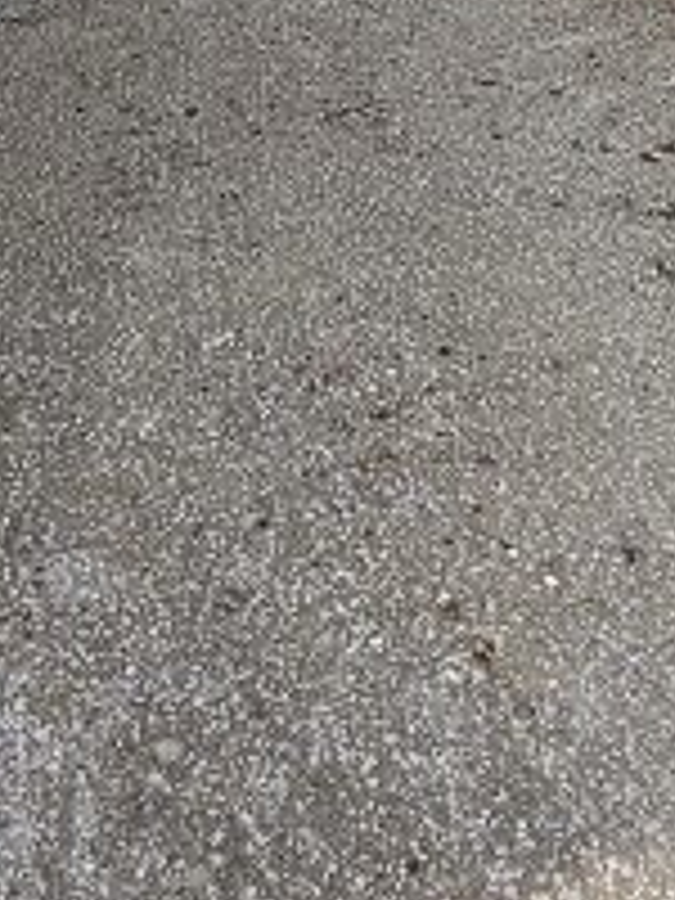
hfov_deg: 22.5
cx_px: 243
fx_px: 1690
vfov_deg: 25.8
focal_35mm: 65
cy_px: -248
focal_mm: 2.2
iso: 50
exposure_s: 1/480
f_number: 2.2
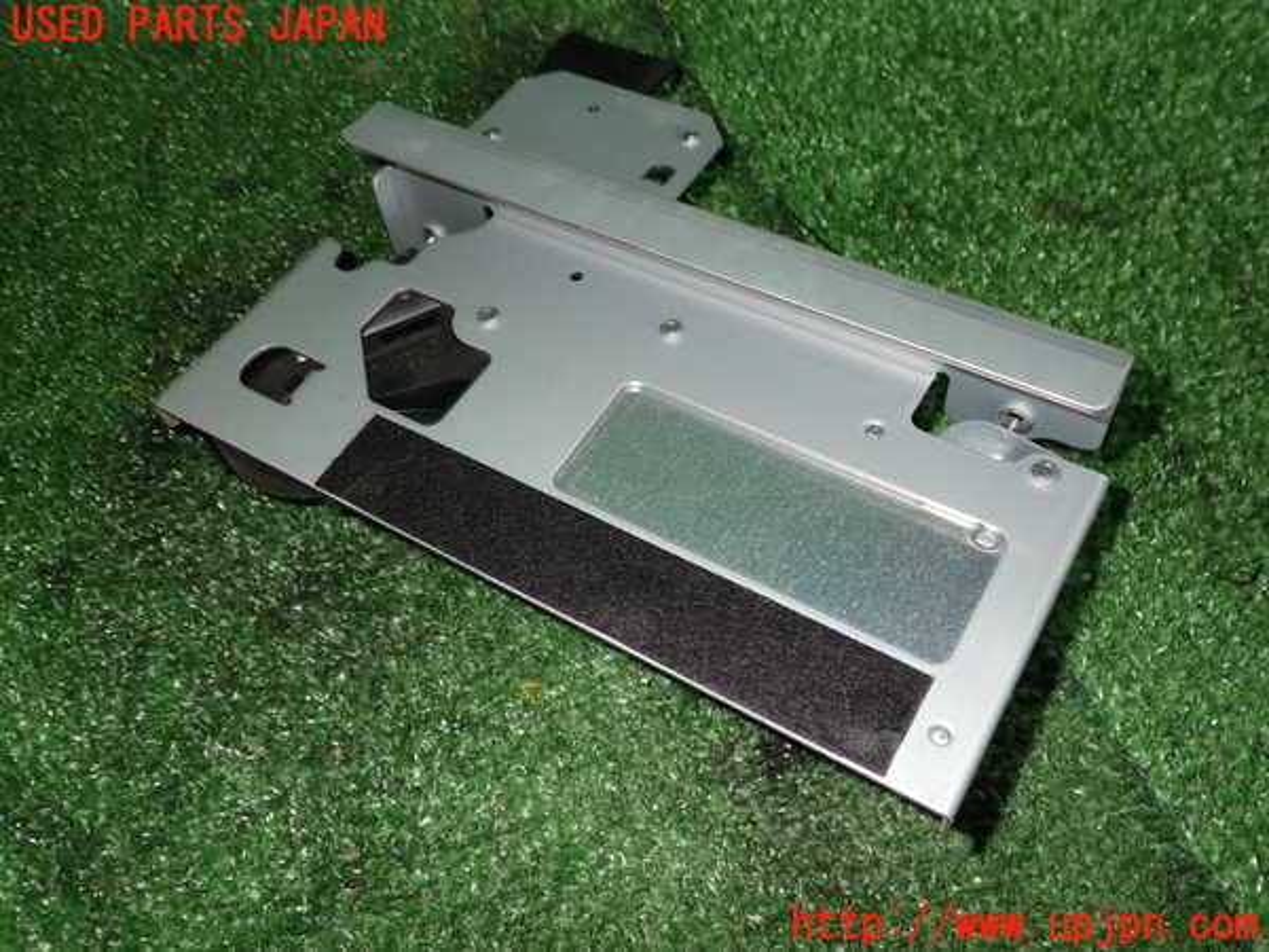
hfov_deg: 60.0
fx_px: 1100
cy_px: 476
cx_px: 634
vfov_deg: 46.8
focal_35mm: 30
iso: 160
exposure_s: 1/30
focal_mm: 5.4
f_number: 6.3
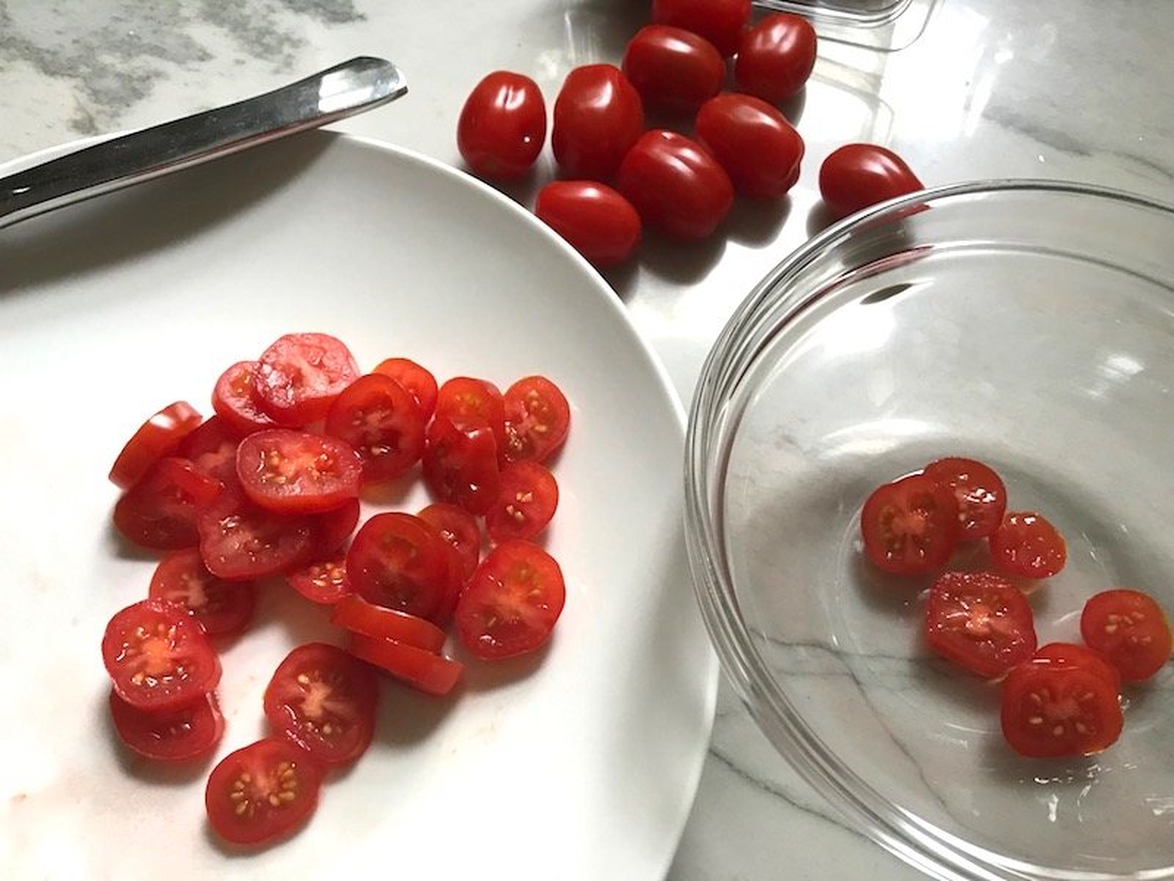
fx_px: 950
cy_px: 440
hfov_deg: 63.4
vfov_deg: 49.7
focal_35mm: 28
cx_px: 587
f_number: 1.8
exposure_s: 1/20
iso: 40
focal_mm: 3.99
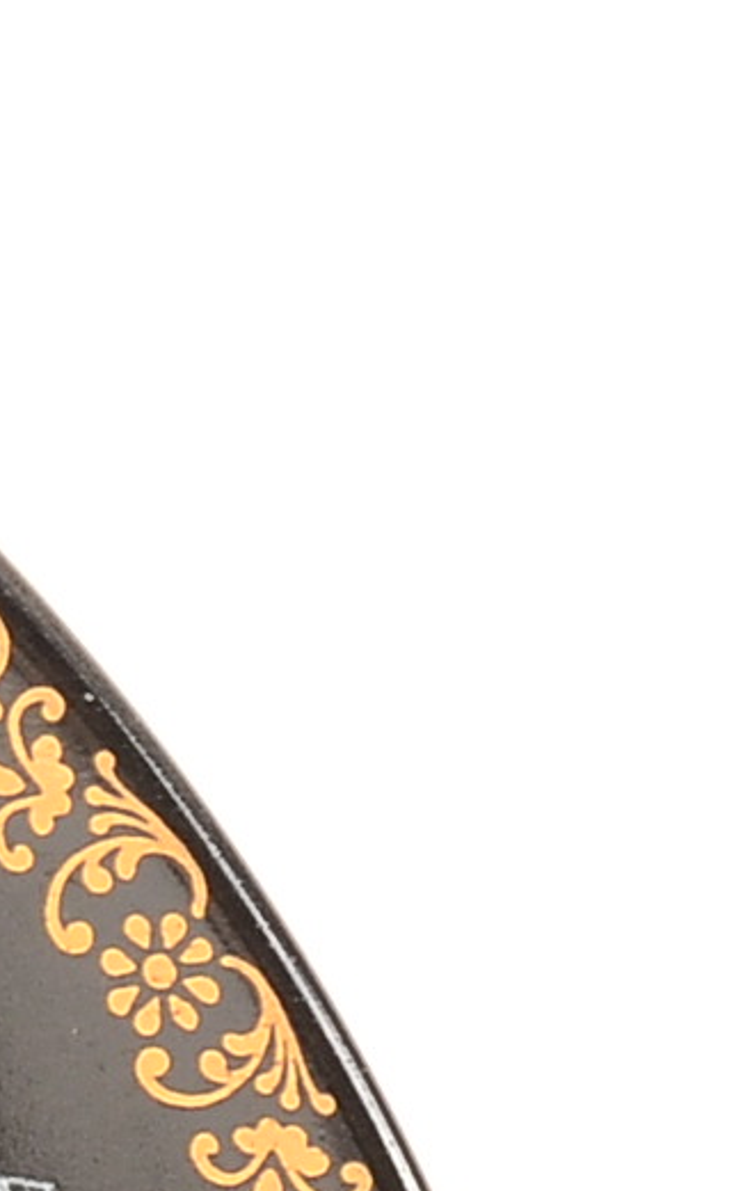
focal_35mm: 520
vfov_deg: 4.0
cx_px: -1708
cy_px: 2382
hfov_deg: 2.5
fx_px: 16871
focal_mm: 48
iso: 320
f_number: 13
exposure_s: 1/80
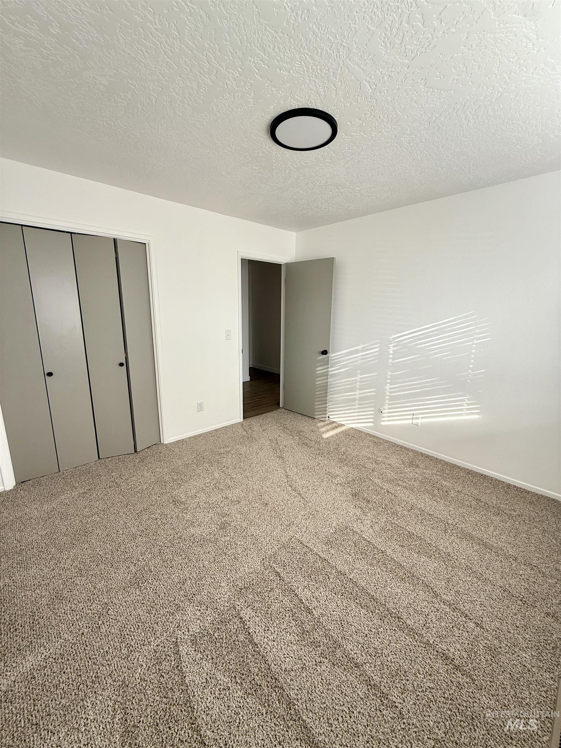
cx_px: 280
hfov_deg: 85.7
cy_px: 374
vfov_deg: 102.1
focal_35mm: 14
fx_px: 303
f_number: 2.2
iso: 64
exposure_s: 1/99
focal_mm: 2.22
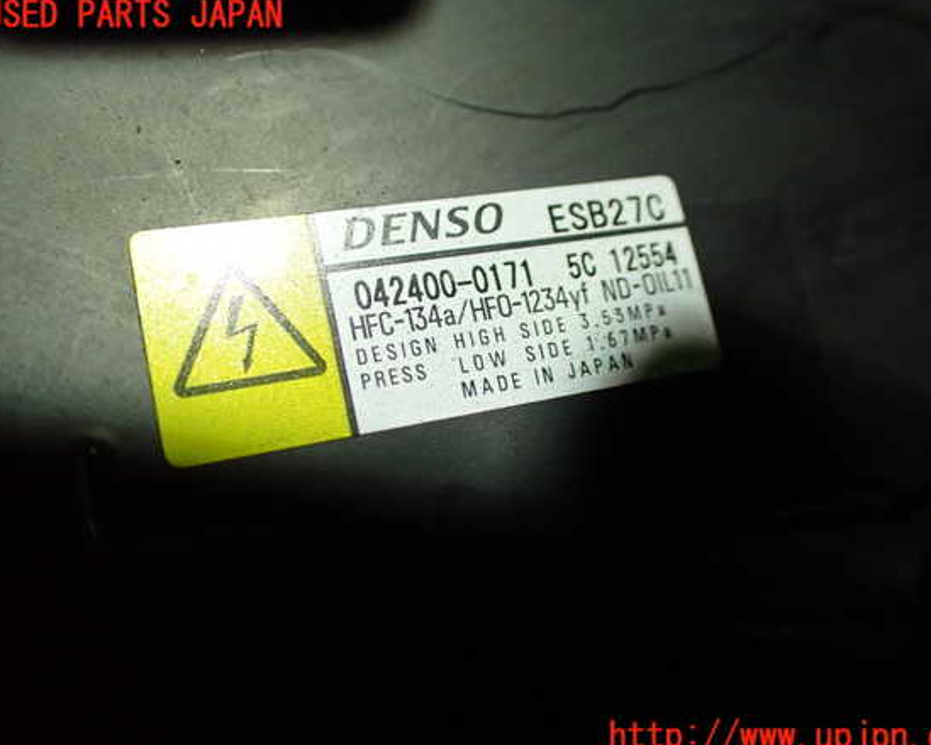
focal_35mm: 32
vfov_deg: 45.8
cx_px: 483
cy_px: 377
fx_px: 882
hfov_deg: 55.7
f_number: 2.3
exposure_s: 1/125
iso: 500
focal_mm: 5.4
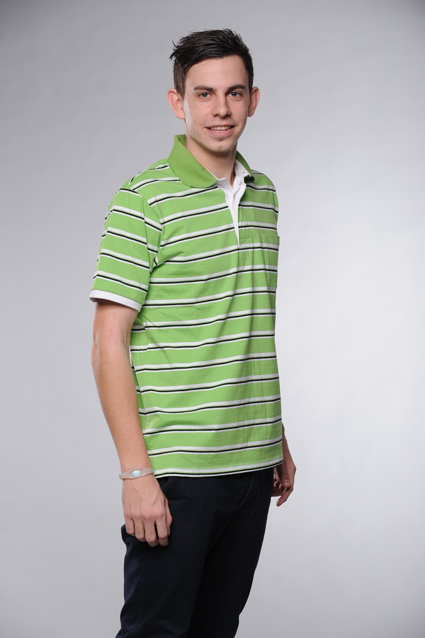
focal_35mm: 90
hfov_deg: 15.2
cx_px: 212
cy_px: 319
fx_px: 1596
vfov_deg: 22.6
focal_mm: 90
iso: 200
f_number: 5.6
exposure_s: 1/200
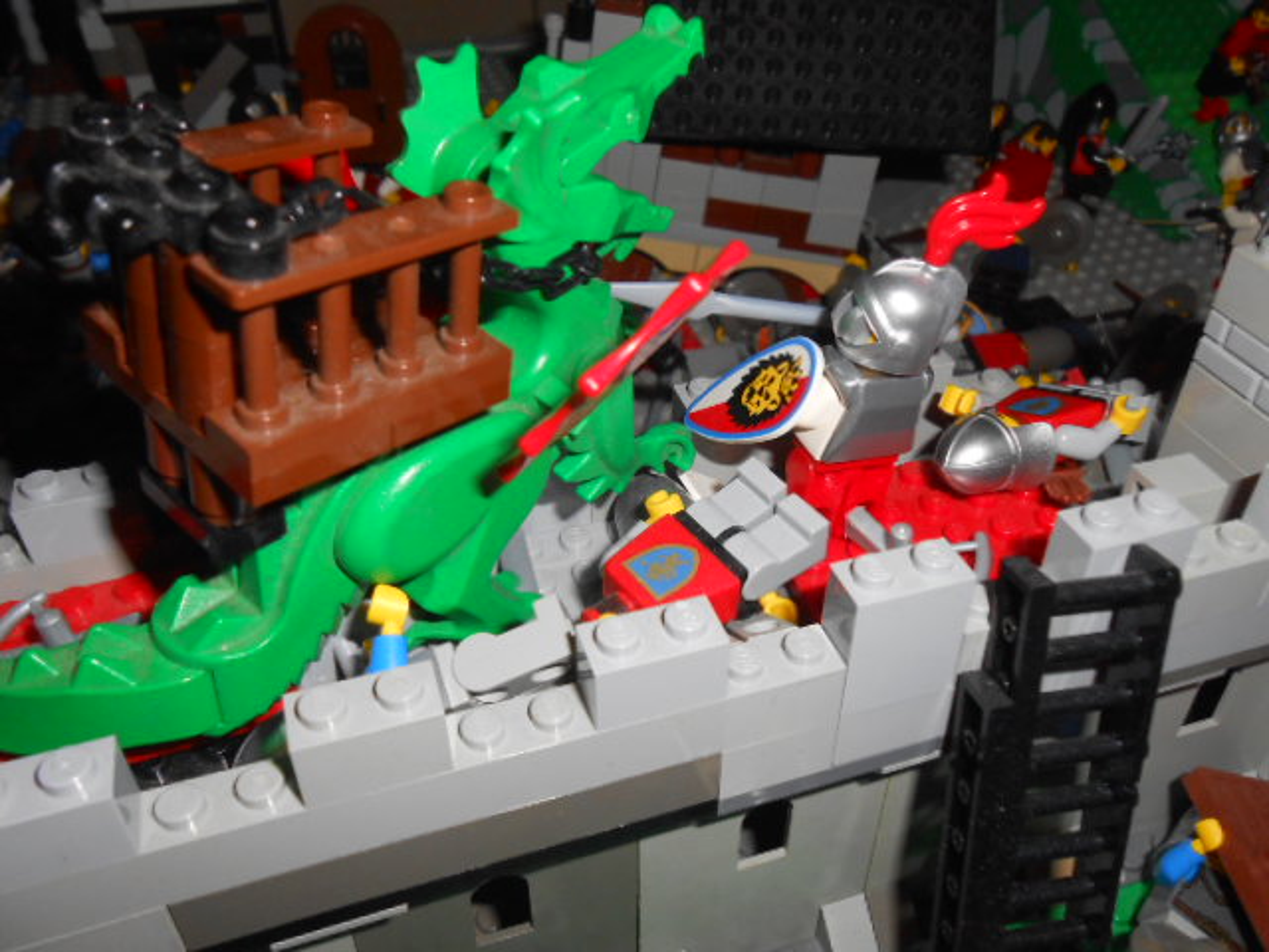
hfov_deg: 60.0
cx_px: 634
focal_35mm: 30
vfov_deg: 46.8
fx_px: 1100
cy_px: 476
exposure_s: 1/25
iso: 200
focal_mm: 5.3
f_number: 11.9
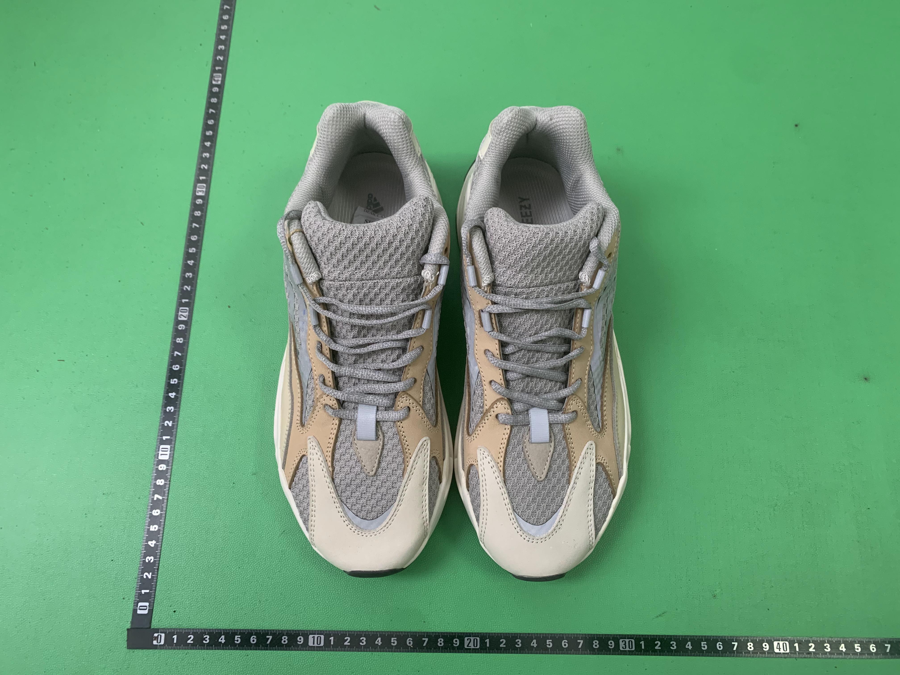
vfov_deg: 53.1
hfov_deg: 67.3
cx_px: 450
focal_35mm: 26
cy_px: 338
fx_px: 676
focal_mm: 4.25
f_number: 1.8
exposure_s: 1/60
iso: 125
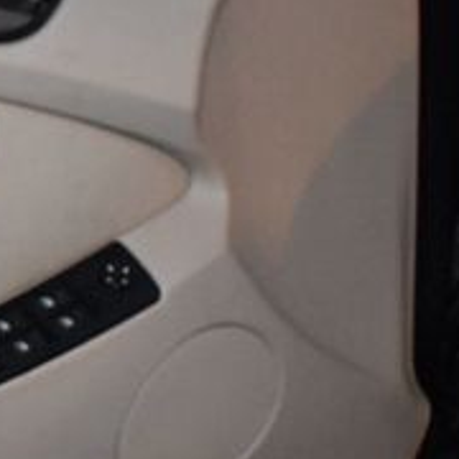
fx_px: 1703
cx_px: -156
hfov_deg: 14.6
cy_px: 334
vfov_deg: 15.3
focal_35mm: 114
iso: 5000
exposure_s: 1/60
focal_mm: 25
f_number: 4
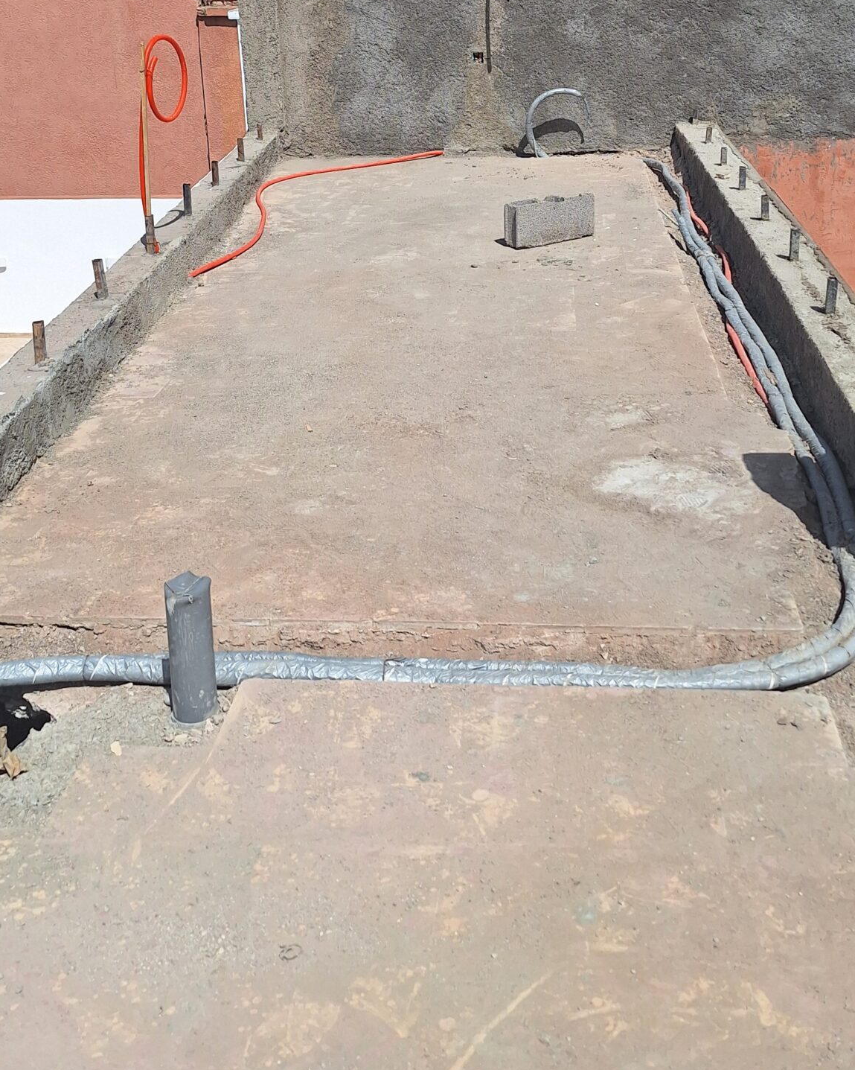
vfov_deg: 44.4
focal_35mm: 40
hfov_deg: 37.3
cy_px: 281
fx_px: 1266
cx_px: 438
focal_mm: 5.54
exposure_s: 1/4237
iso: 40
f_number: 1.8
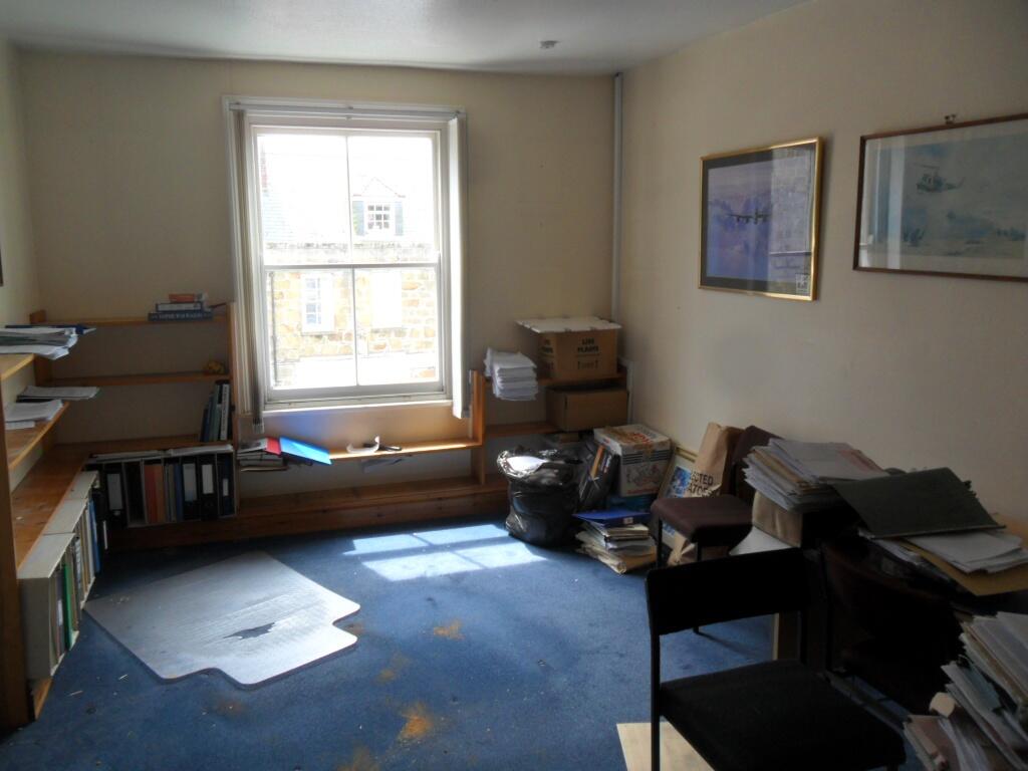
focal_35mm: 27
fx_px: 802
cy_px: 386
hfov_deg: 65.3
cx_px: 514
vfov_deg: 51.4
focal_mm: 4.9
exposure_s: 1/90
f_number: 3.5
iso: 100
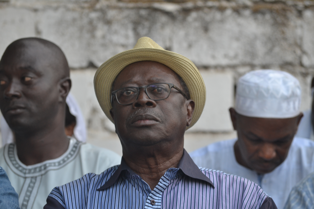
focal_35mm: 248
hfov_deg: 8.3
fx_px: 2159
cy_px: 104
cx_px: 157
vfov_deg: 5.6
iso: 500
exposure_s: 1/125
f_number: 5.3
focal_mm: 165
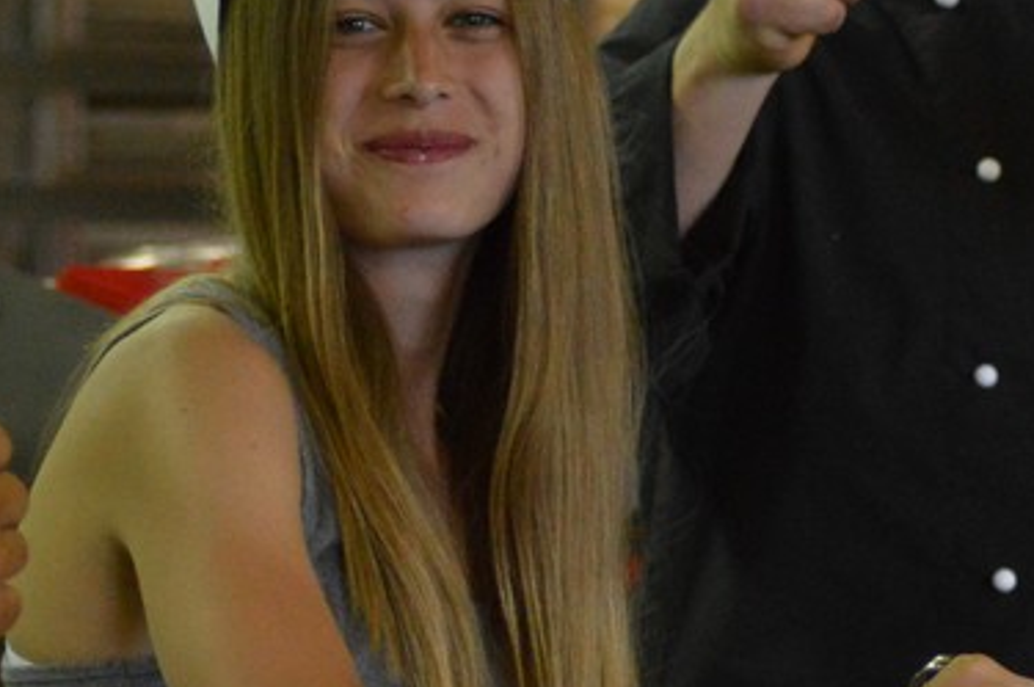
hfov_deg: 5.9
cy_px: 664
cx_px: 982
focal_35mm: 348
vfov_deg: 3.9
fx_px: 9993
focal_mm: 85
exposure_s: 1/400
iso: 3200
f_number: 4
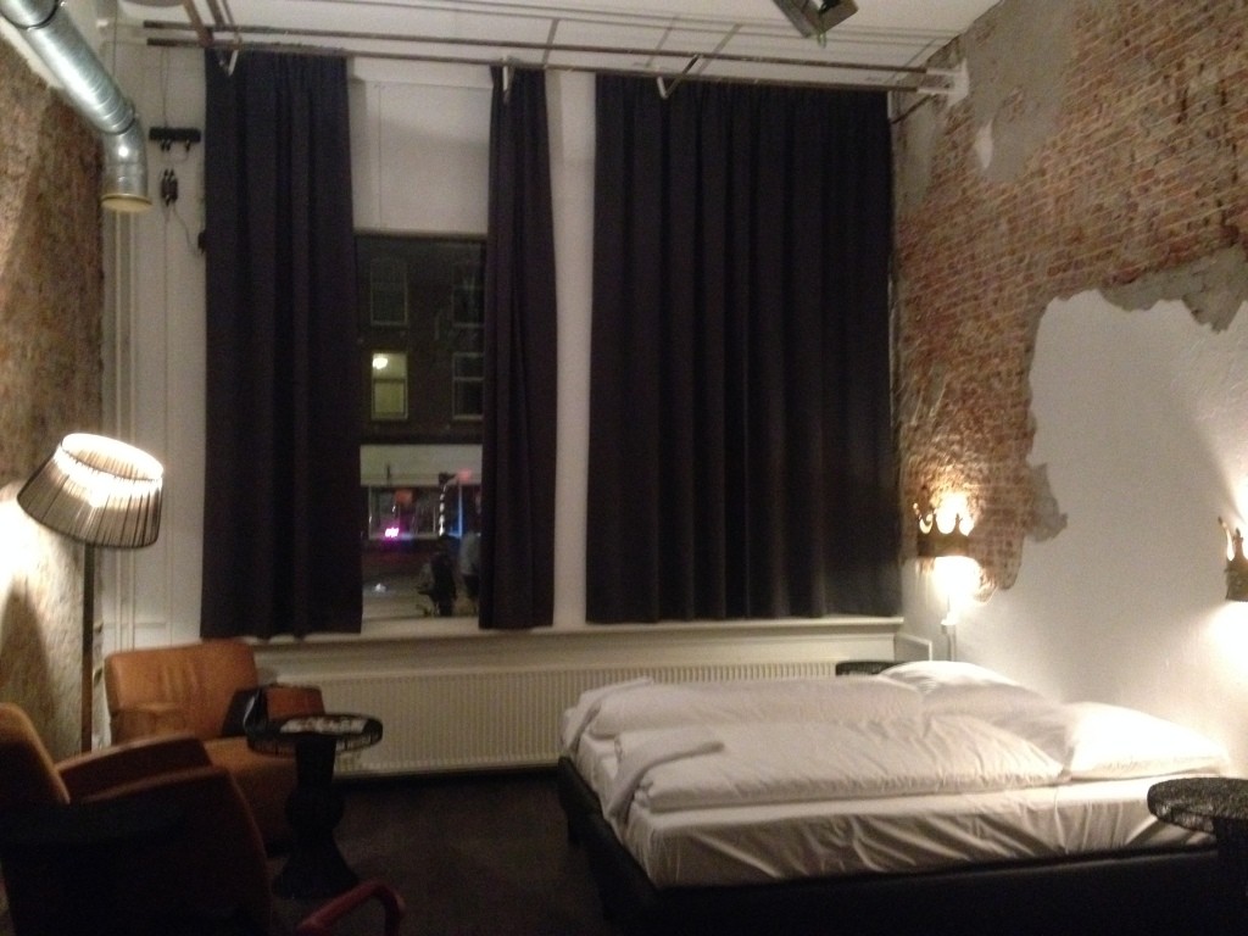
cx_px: 624
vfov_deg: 40.7
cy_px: 468
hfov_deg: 52.6
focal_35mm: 35
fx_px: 1262
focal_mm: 4.28
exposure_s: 1/15
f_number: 2.4
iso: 800
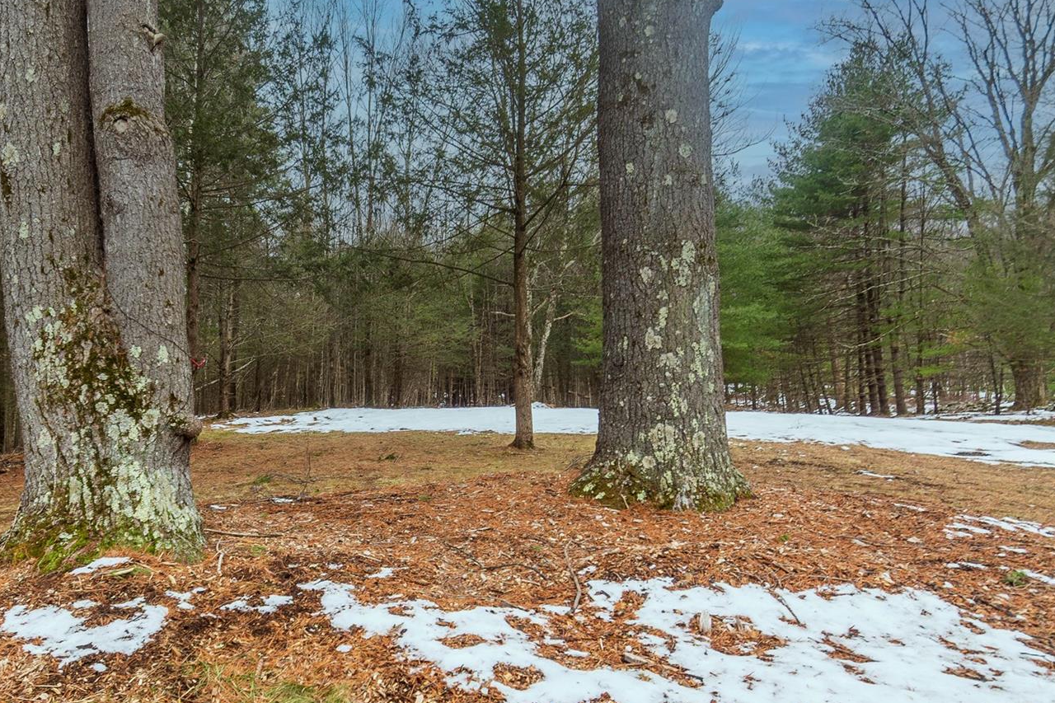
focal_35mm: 24
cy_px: 394
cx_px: 445
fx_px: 703
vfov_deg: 53.0
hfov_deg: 73.3
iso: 100
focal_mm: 10
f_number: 4.5
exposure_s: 1/80
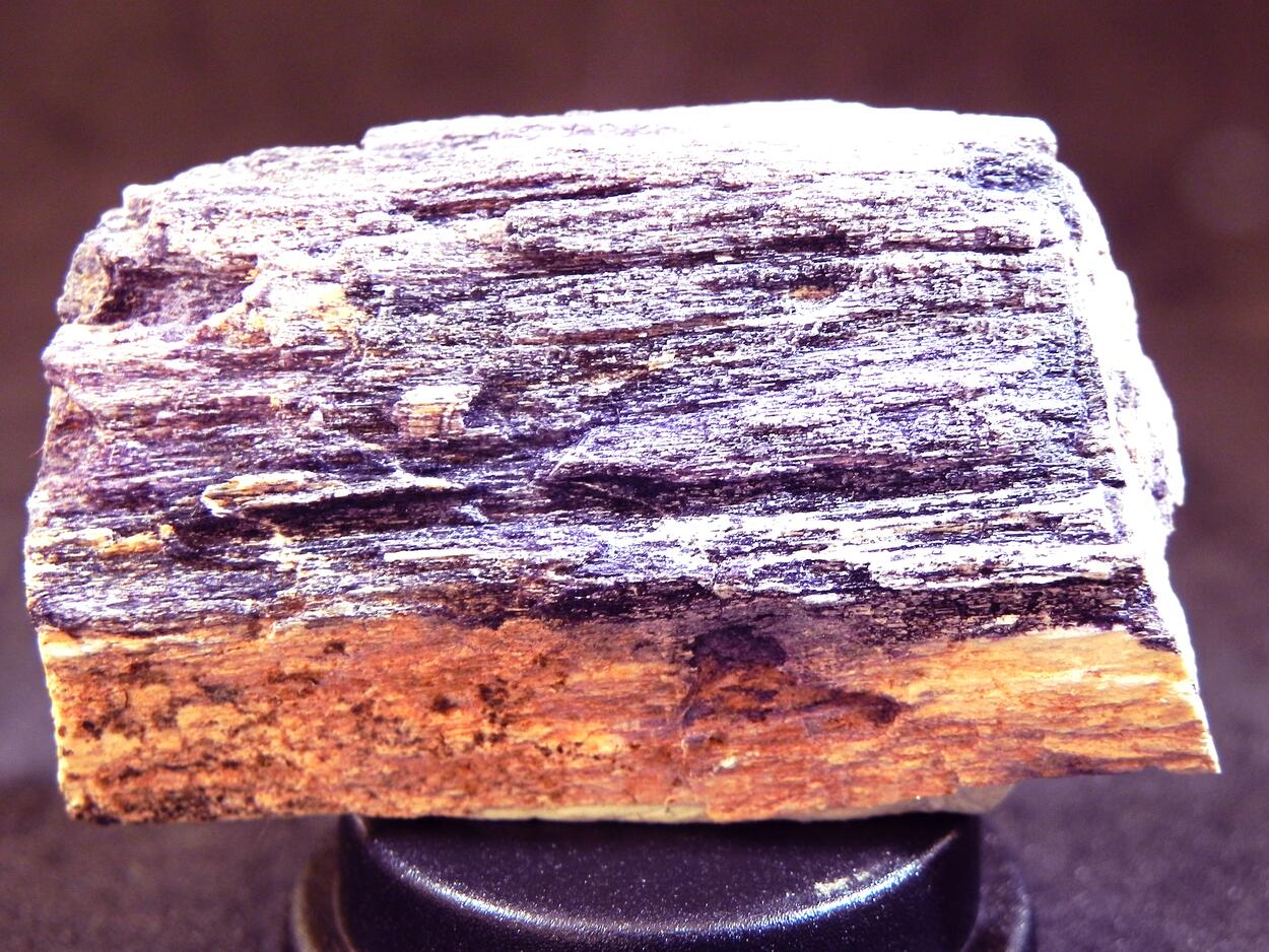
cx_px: 634
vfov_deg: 19.6
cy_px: 476
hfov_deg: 26.0
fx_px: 2750
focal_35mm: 75
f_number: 4
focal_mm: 13.4
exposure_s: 1/26.2
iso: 202
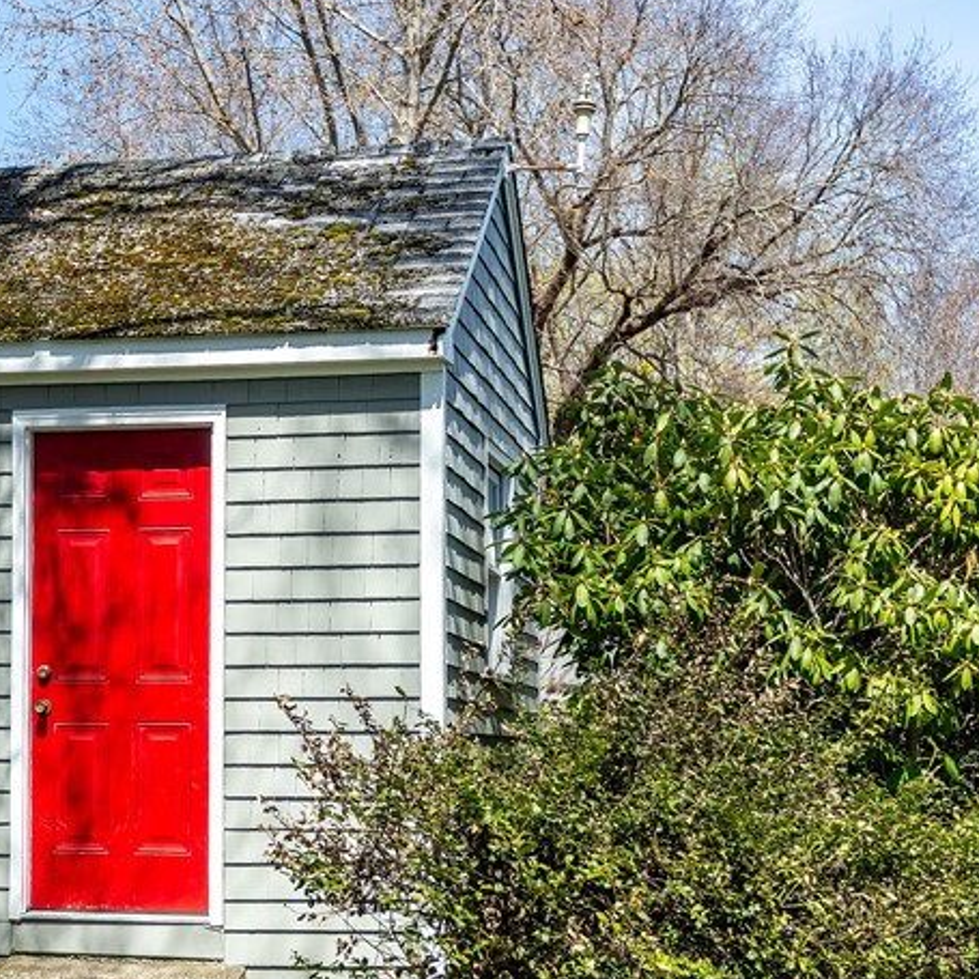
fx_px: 2272
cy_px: 648
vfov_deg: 24.2
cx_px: 176
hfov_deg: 23.9
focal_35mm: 71
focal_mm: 35
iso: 100
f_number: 6.3
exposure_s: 1/160
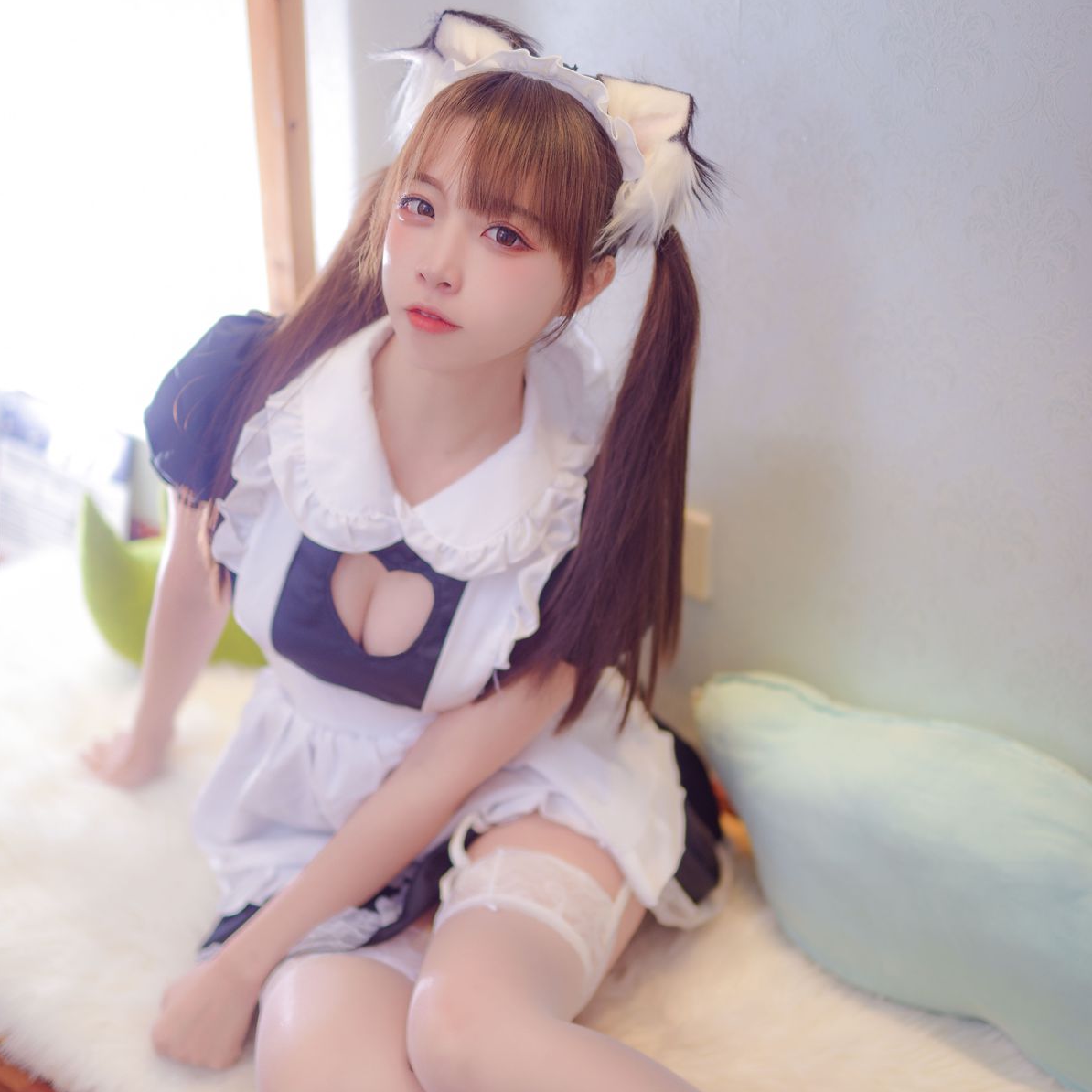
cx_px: 545
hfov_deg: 26.9
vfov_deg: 26.8
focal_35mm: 64
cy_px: 642
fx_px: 2284
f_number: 1.4
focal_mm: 50
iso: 100
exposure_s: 1/250
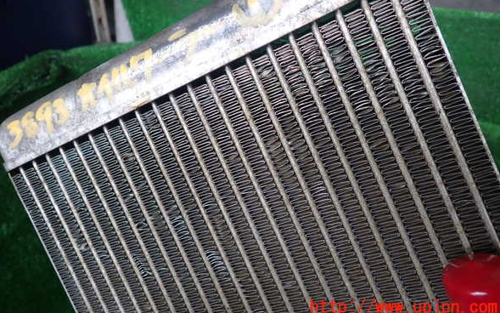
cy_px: 127
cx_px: 247
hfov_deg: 68.4
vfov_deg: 45.8
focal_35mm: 27
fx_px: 368
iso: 200
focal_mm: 4.5
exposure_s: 1/60
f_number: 2
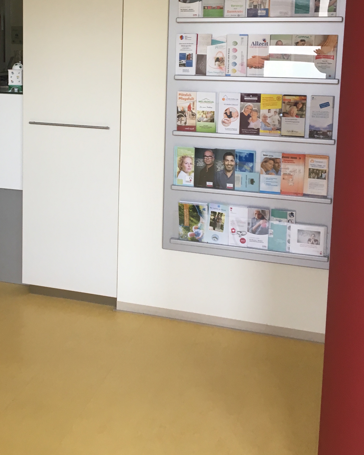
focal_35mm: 49
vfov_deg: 37.4
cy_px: 129
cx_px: 94
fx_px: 660
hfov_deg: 30.4
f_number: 2.2
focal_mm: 4.15
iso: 32
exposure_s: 1/33
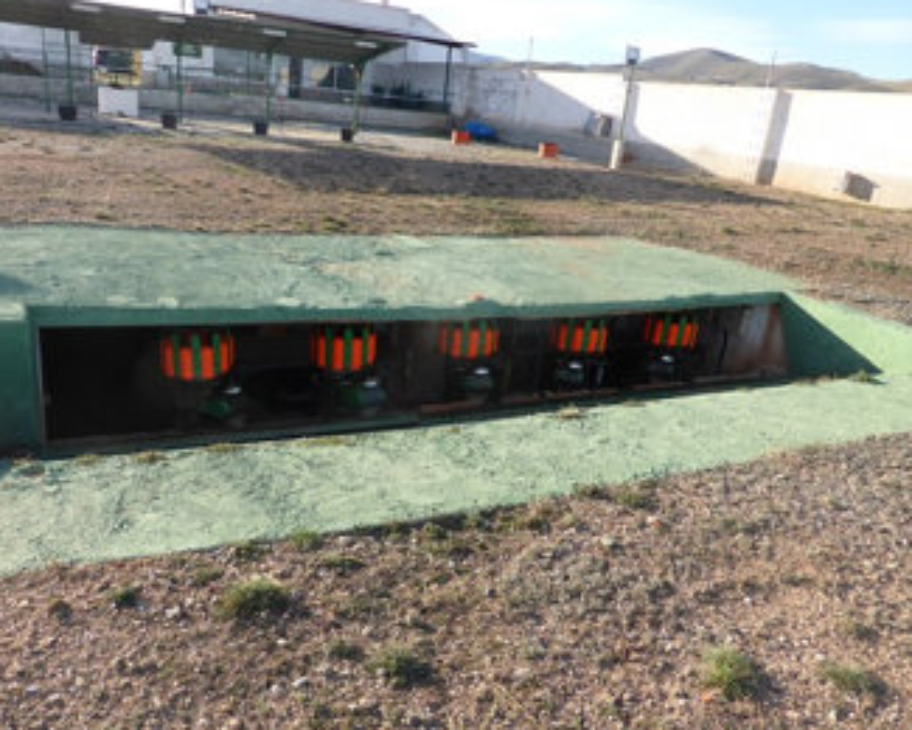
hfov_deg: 64.0
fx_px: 729
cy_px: 362
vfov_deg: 53.2
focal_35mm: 27
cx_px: 432
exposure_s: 1/500
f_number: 3.3
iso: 100
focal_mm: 4.3
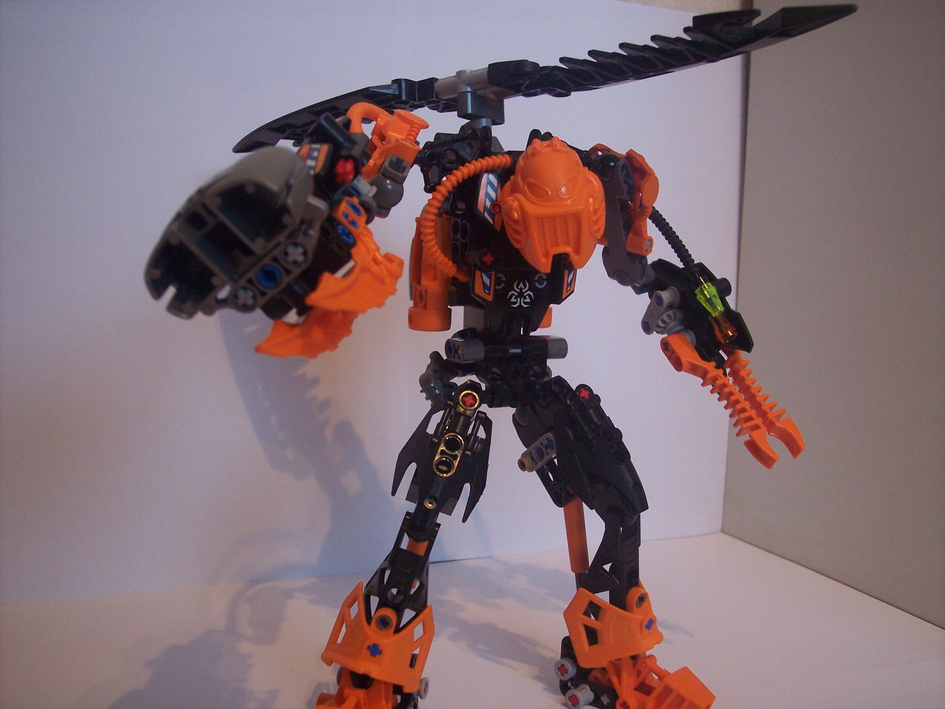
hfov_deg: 47.9
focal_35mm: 39
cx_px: 472
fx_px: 1065
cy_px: 354
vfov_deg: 36.8
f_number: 3.4
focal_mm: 8
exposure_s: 1/8
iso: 200
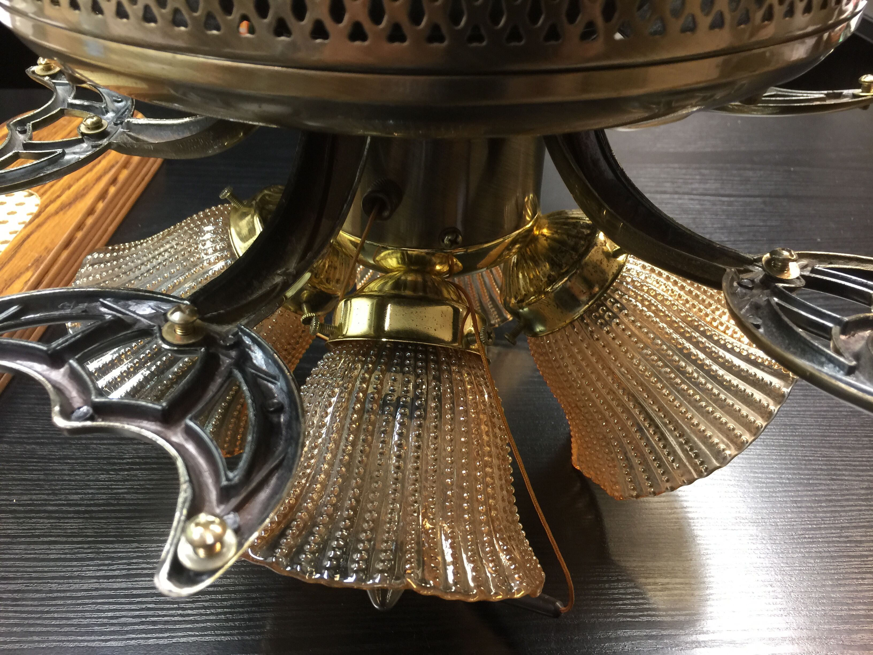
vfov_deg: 48.2
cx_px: 436
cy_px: 328
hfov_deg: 61.7
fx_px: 731
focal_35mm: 29
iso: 64
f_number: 2.2
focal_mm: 4.15
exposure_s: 1/17
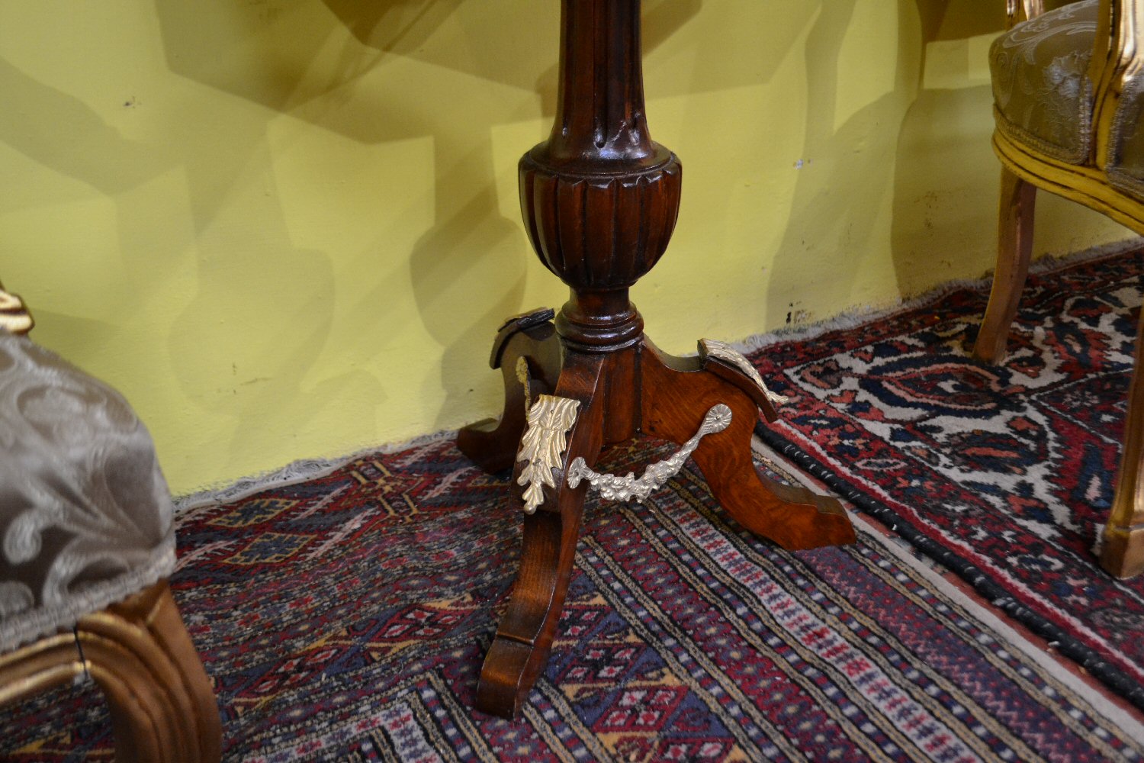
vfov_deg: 36.9
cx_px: 572
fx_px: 1144
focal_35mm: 36
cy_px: 382
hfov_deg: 53.1
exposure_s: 1/60
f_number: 4
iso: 1800
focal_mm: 24
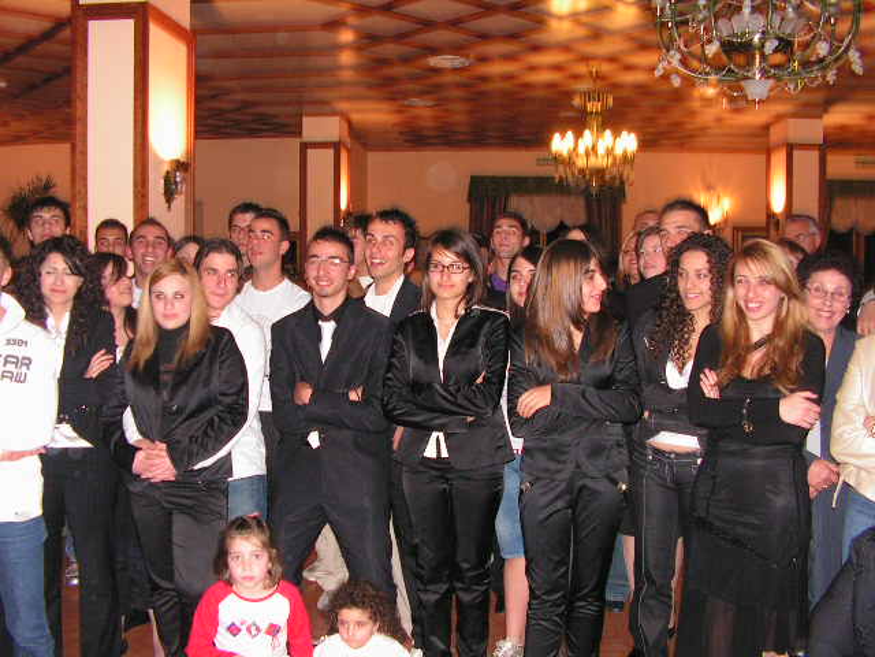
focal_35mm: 36
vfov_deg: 39.7
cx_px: 438
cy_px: 328
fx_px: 910
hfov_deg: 51.4
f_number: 3.2
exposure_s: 1/40
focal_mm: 6
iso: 200
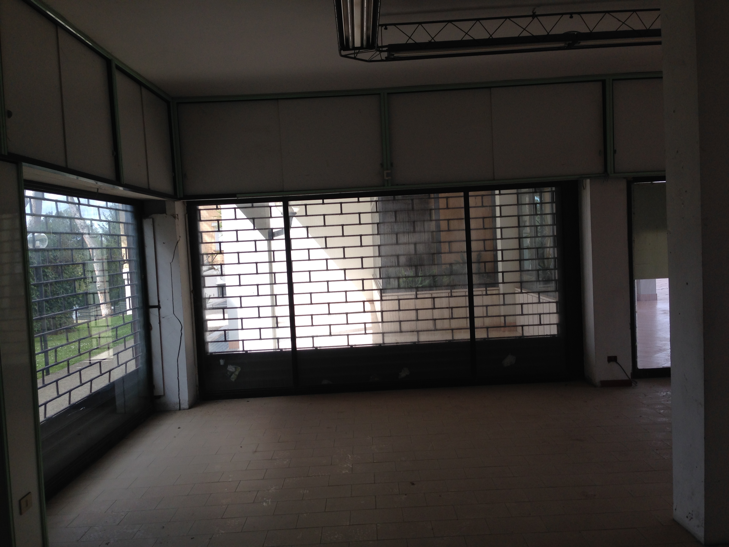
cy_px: 274
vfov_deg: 42.9
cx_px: 364
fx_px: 695
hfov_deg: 55.4
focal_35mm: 33
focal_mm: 4.12
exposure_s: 1/306
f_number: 2.4
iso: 50
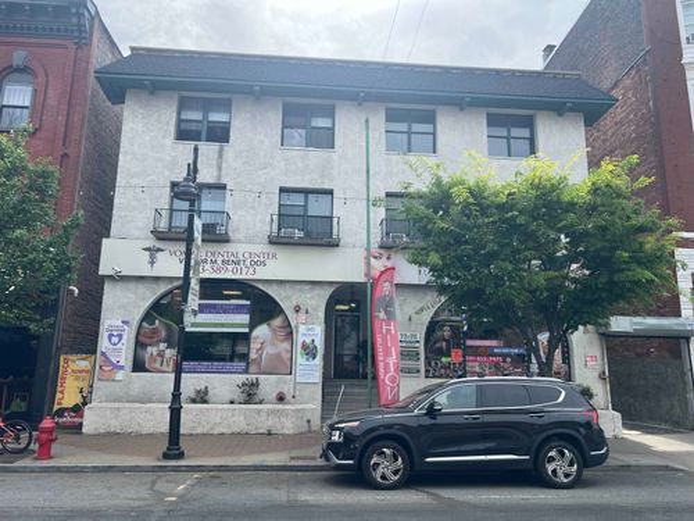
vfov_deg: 53.1
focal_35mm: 26
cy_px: 260
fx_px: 521
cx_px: 347
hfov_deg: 67.3
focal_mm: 5.7
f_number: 1.5
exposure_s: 1/2299
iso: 50
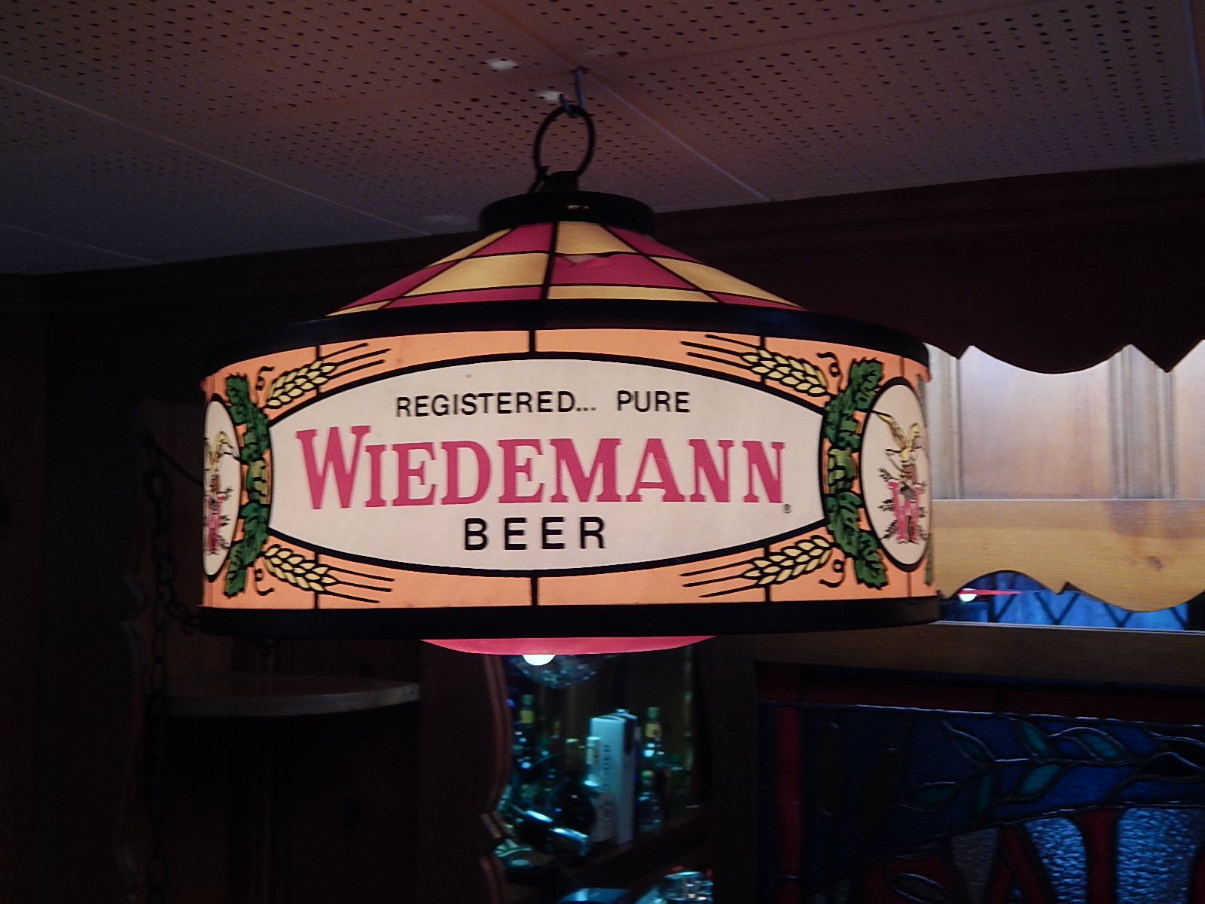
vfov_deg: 37.7
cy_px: 452
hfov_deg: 49.0
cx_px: 602
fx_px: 1323
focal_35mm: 38
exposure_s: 1/30
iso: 200
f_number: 3.4
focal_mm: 6.8
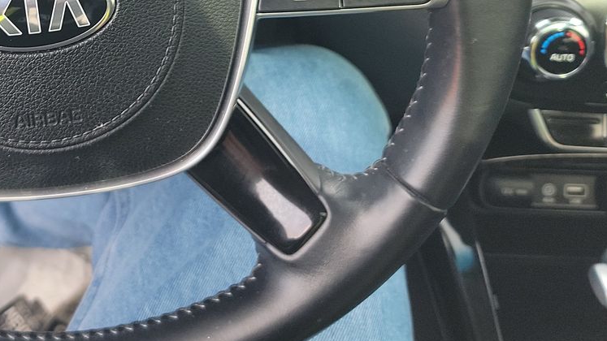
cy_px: -71
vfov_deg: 20.1
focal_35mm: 56
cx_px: 44
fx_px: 901
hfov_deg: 34.8
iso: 68
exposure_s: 1/59
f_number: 1.8
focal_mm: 6.7
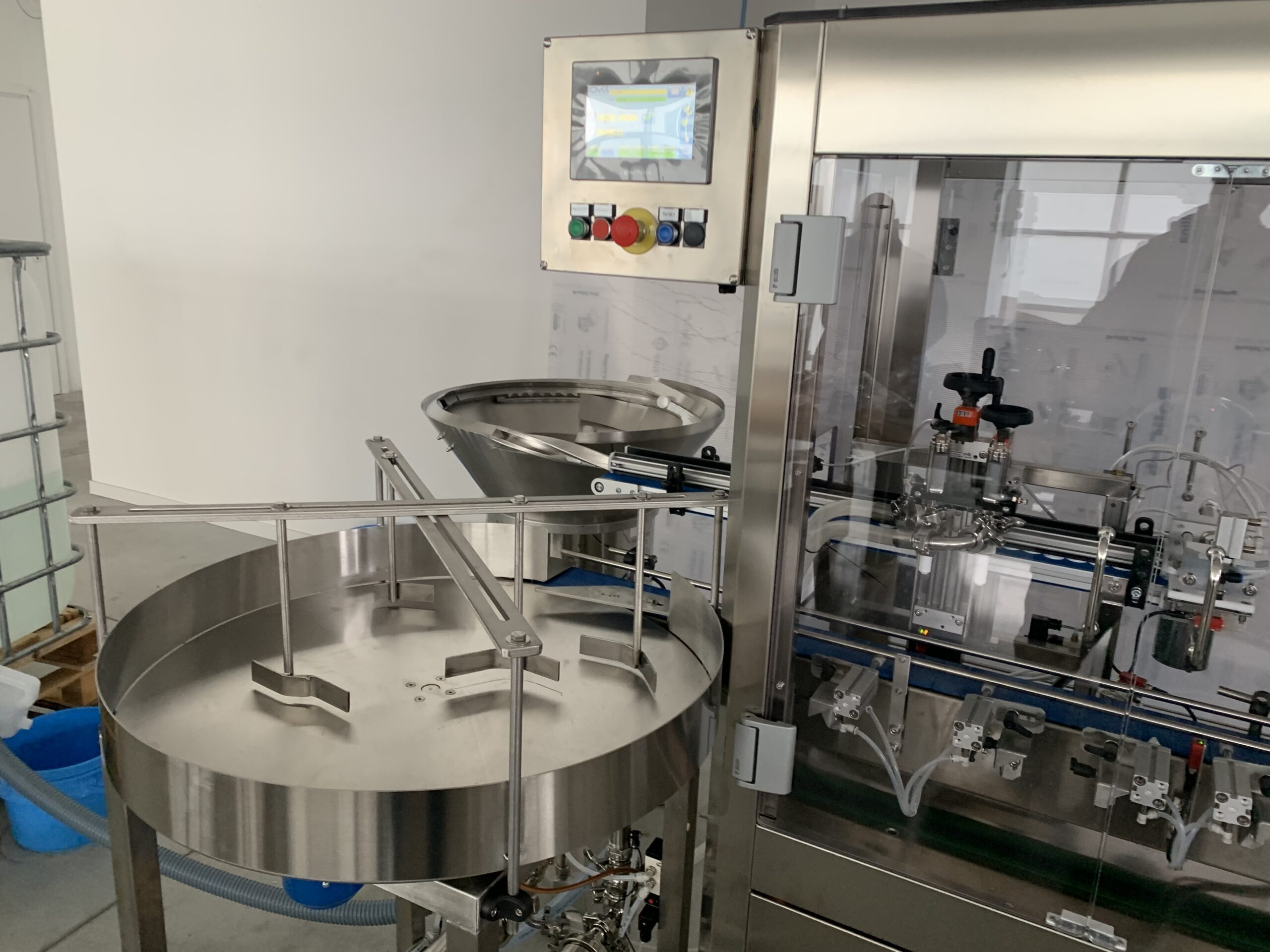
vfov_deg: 53.1
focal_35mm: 26
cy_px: 476
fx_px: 954
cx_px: 635
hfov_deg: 67.3
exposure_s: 1/60
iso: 125
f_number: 1.8
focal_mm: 4.25
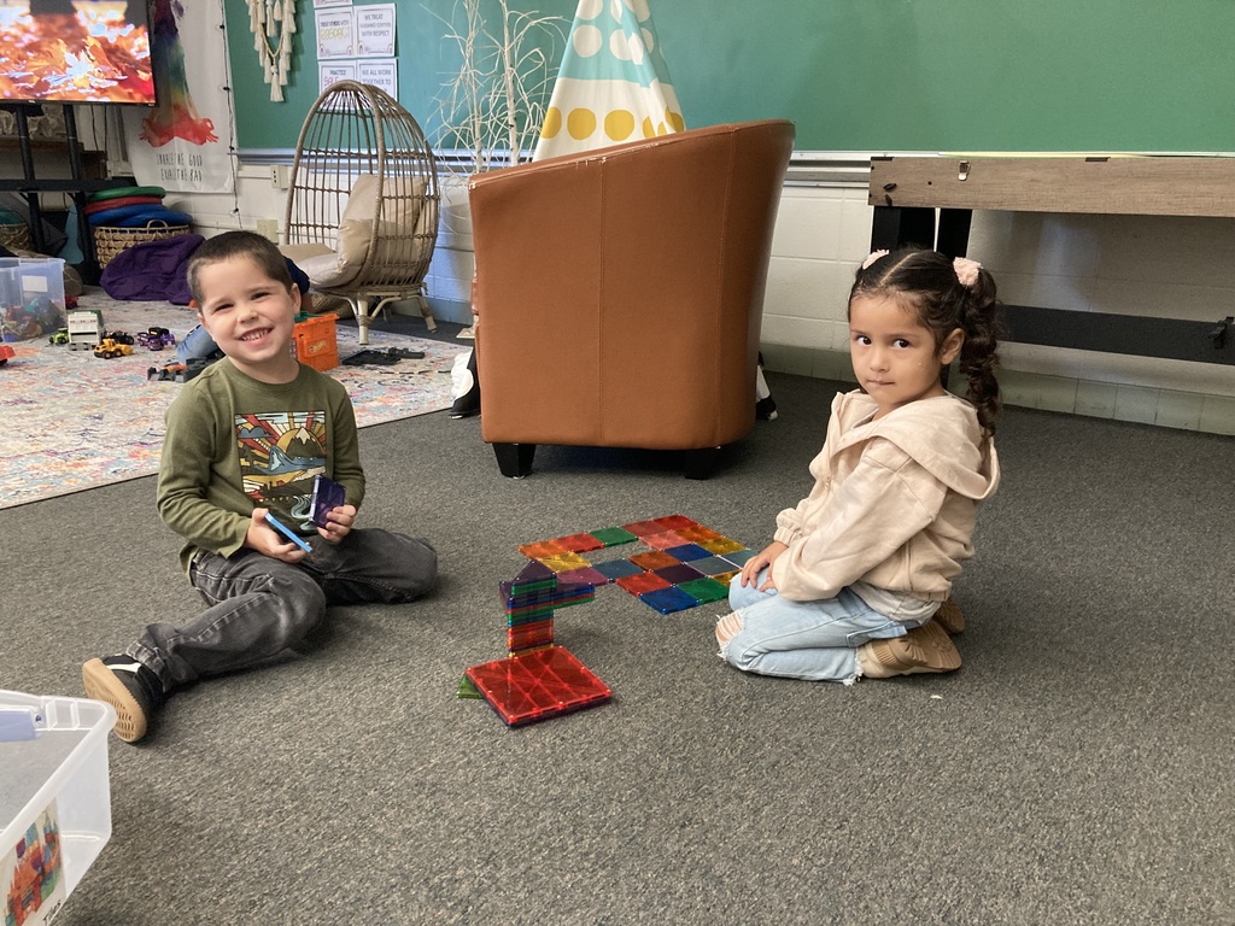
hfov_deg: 63.4
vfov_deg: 49.7
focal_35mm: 28
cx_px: 618
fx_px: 999
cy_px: 463
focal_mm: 3.99
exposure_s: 1/60
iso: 320
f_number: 1.8
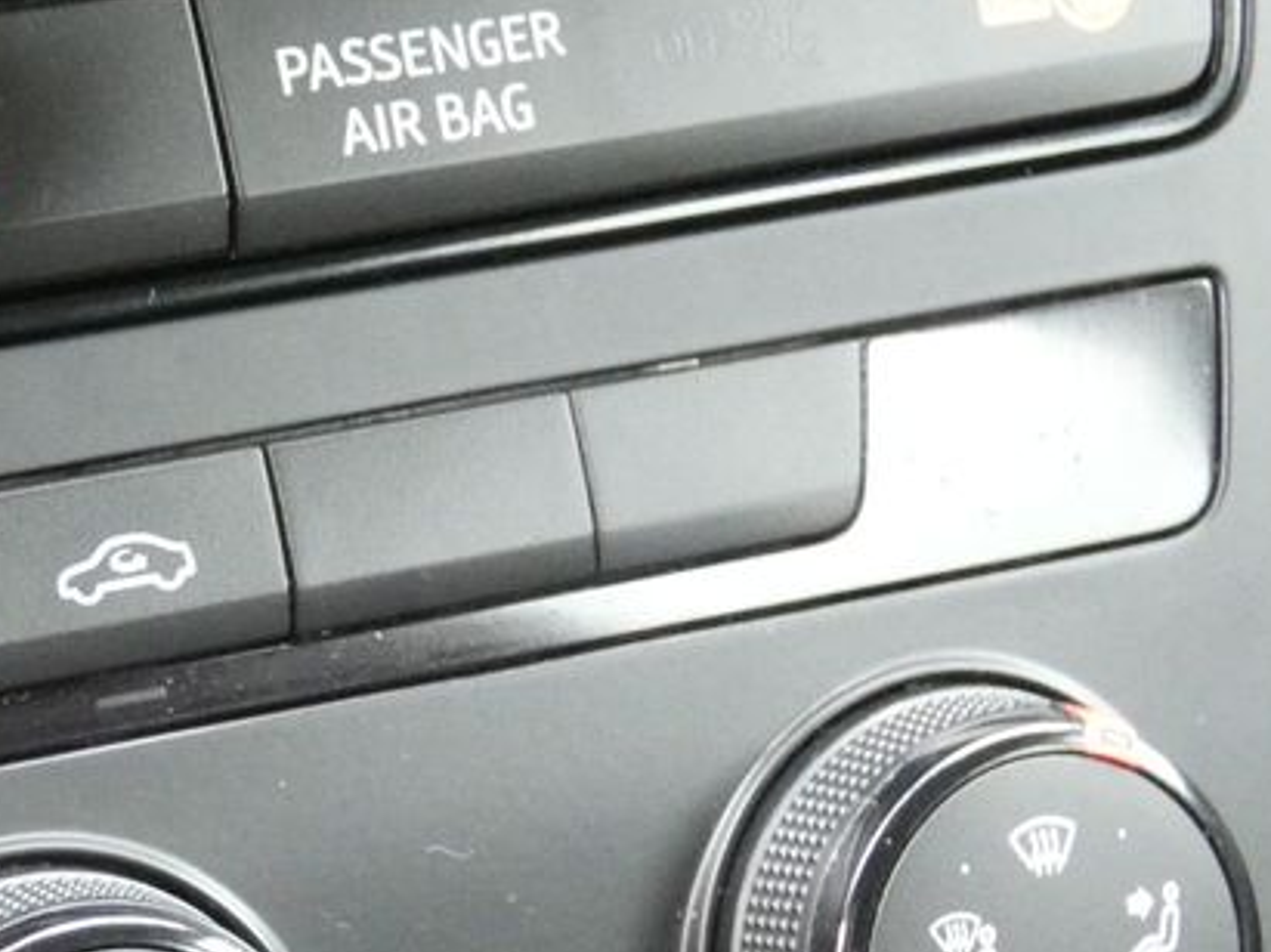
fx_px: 5029
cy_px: 754
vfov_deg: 10.8
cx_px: -173
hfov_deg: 14.1
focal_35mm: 137
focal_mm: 9.9
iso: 1600
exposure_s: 1/80
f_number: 4
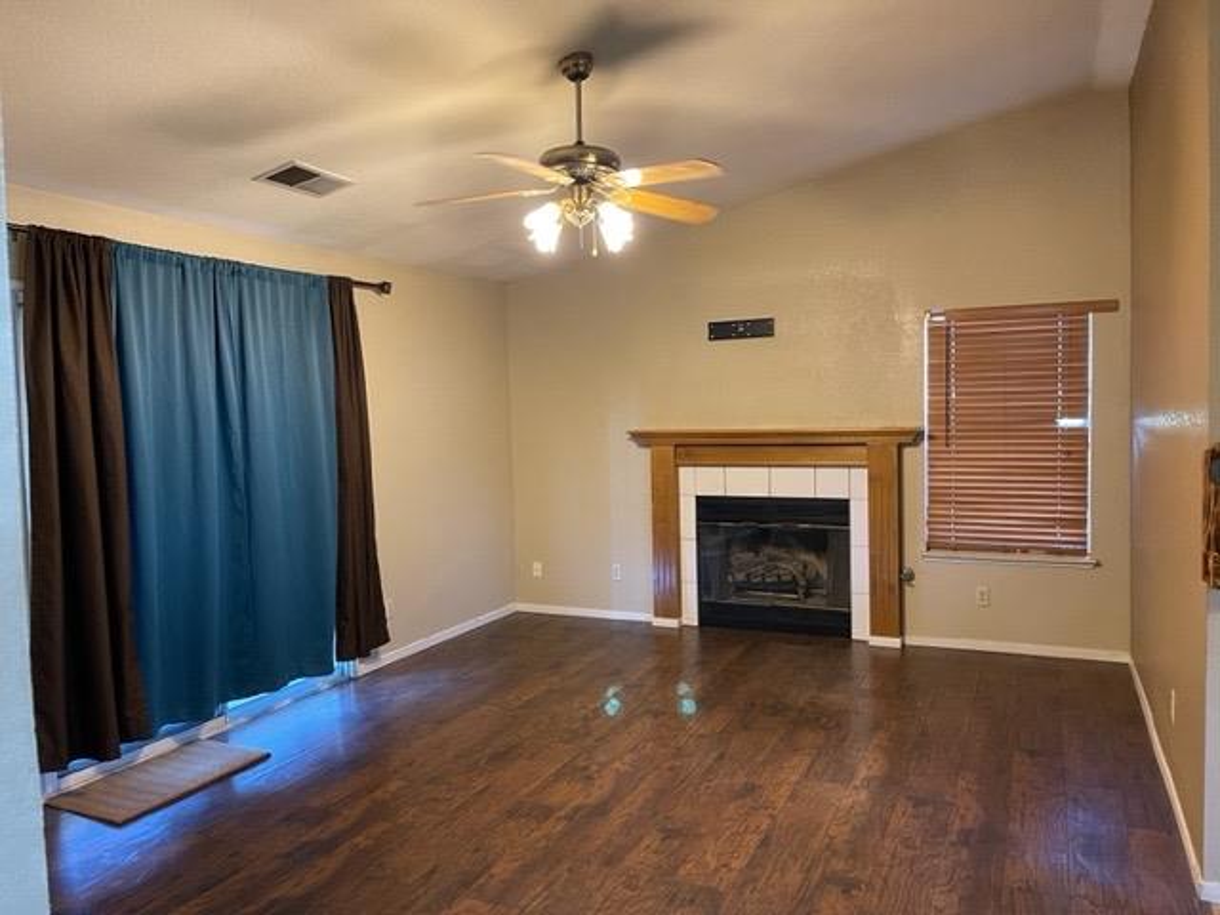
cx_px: 610
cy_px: 458
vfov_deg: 53.1
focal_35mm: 26
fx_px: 916
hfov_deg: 67.3
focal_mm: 5.1
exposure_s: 1/60
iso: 400
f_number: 1.6
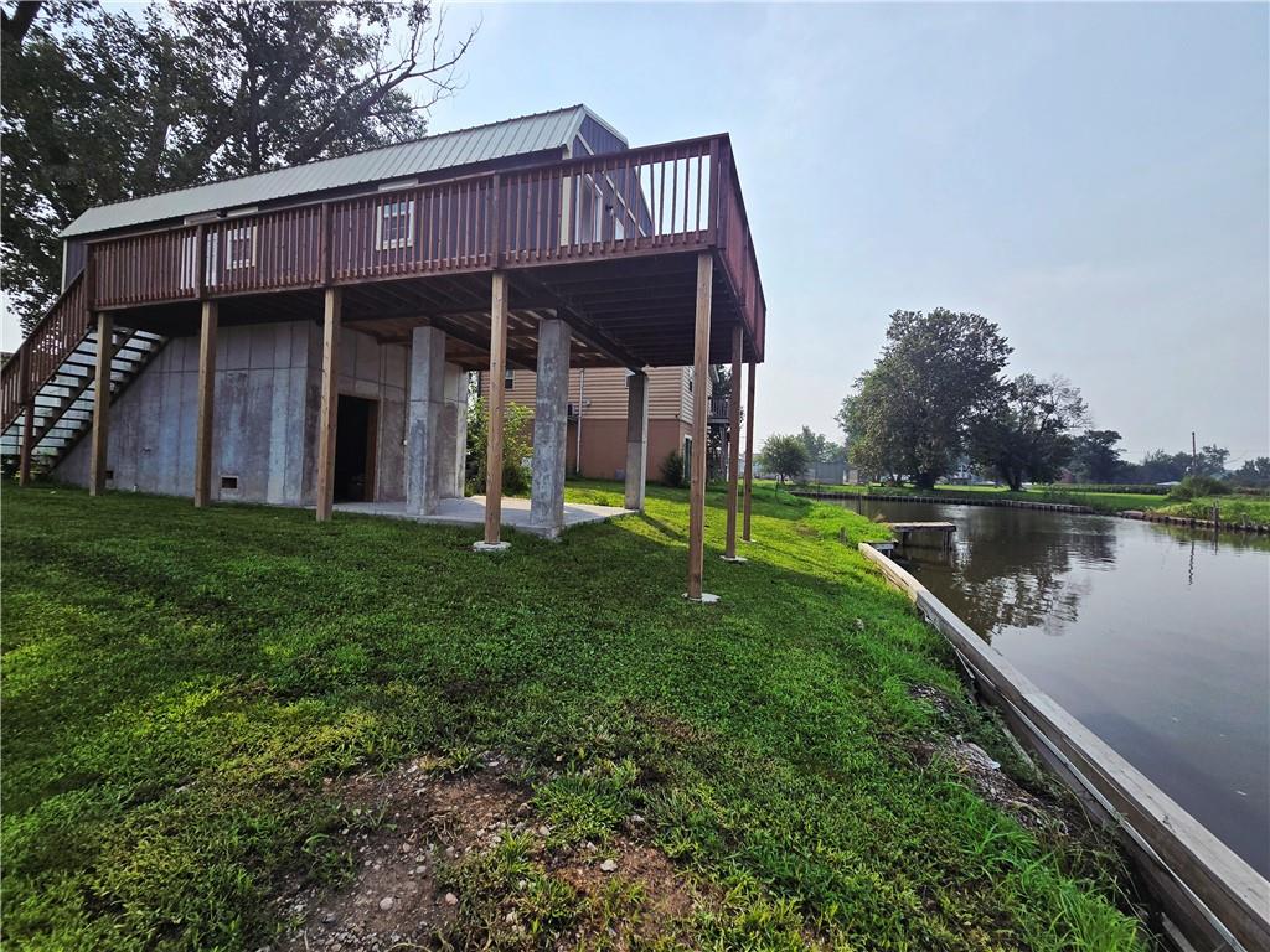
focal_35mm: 13
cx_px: 635
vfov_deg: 89.9
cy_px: 476
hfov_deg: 106.2
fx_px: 477
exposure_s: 1/5000
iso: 50
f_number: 2.2
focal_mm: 2.2
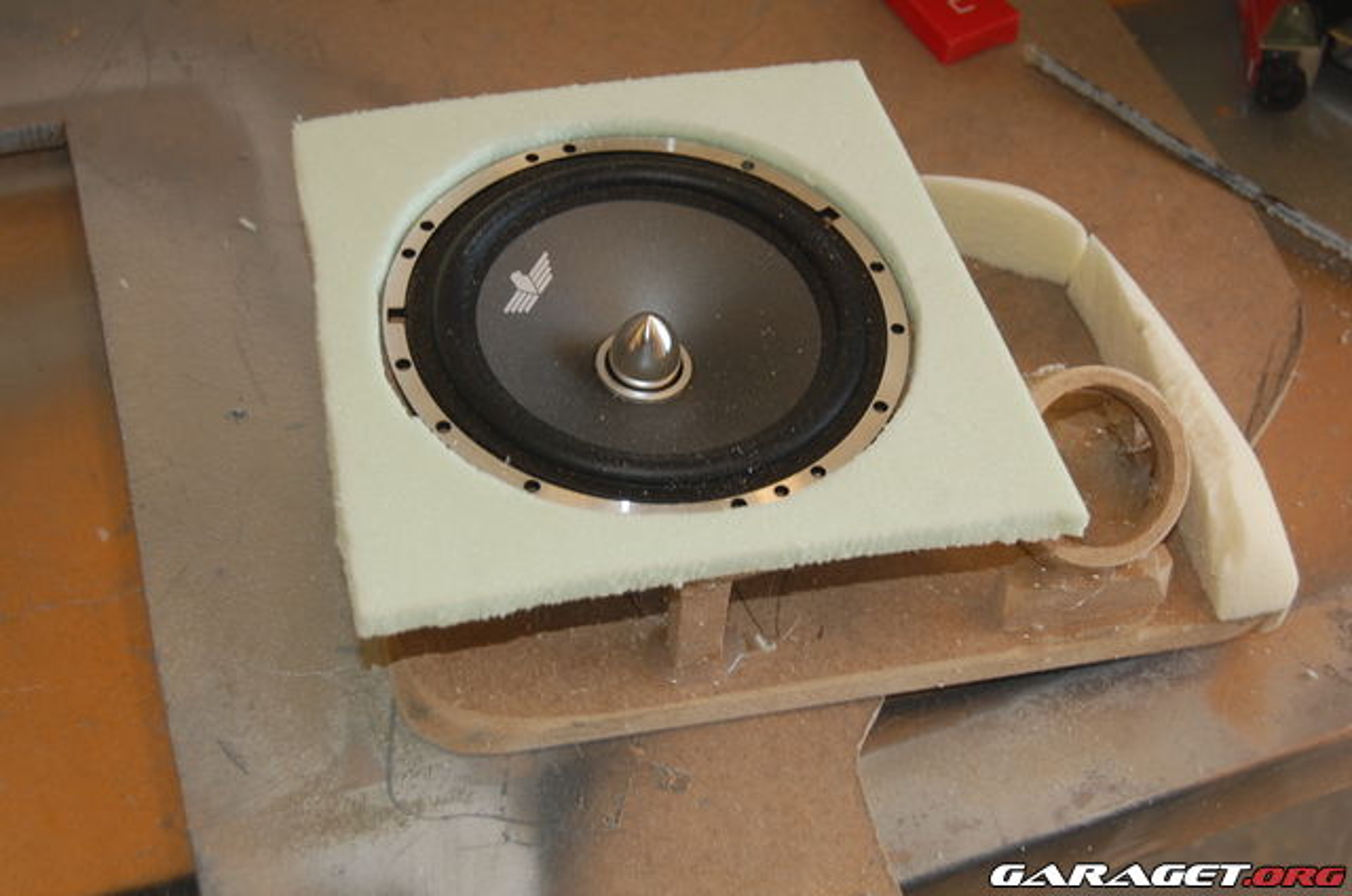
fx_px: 2136
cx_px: 676
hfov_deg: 35.1
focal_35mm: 57
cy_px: 448
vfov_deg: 23.7
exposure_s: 1/60
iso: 400
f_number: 4.8
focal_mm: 38
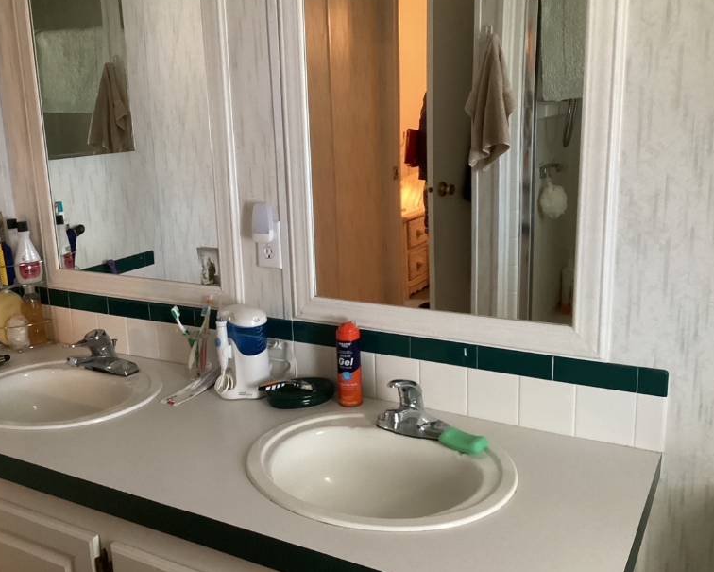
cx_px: 344
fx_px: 719
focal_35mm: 34
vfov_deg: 43.4
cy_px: 273
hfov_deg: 52.8
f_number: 2.4
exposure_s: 1/30
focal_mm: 3.3
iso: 400
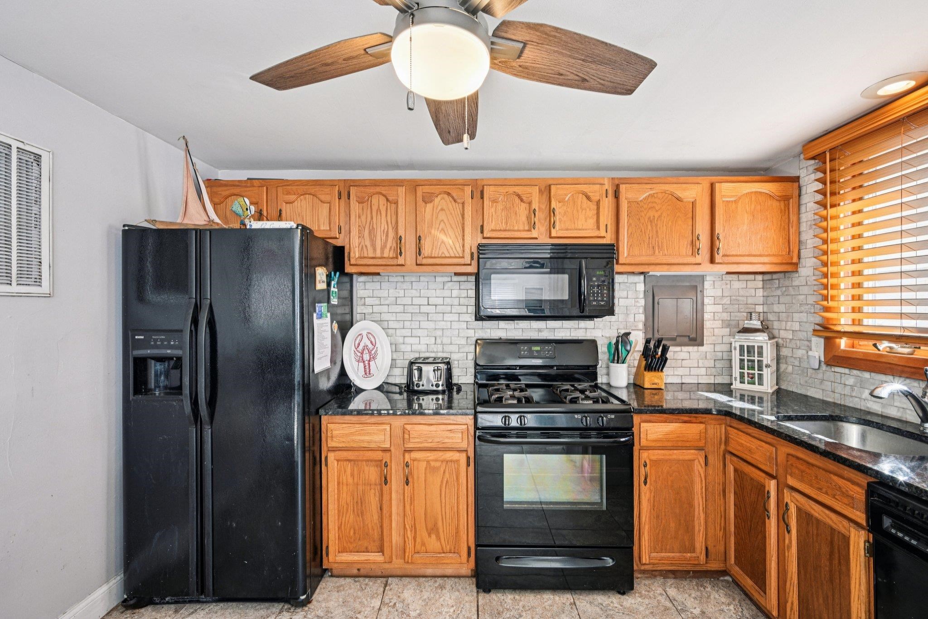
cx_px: 464
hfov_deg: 96.7
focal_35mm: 16
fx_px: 412
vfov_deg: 73.7
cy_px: 310
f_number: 8
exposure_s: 1/15
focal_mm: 16
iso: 800
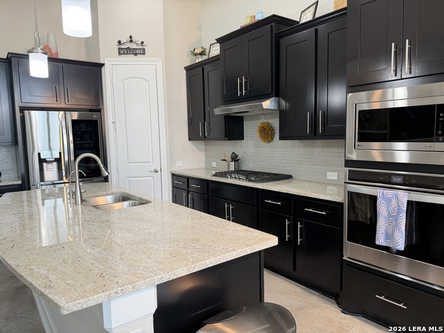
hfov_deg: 71.6
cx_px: 222
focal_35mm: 24
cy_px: 166
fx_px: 308
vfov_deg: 56.8
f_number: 1.78
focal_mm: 6.76
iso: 160
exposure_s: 1/60
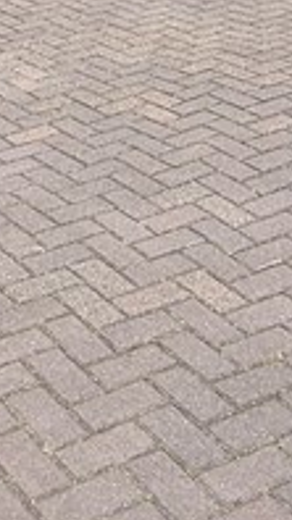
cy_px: -347
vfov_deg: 20.9
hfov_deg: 15.1
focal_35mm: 79
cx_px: 42
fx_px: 1090
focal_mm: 2.22
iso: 20
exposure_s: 1/830
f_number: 2.2
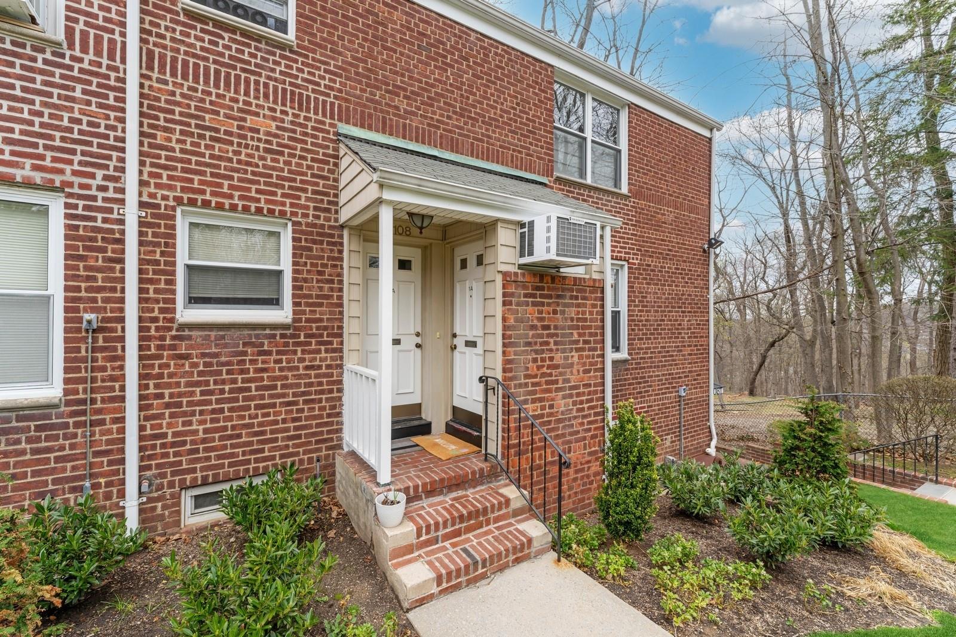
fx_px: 409
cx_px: 478
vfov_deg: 75.8
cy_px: 318
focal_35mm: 15
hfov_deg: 98.9
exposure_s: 1/20
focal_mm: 15.4
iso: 100
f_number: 11
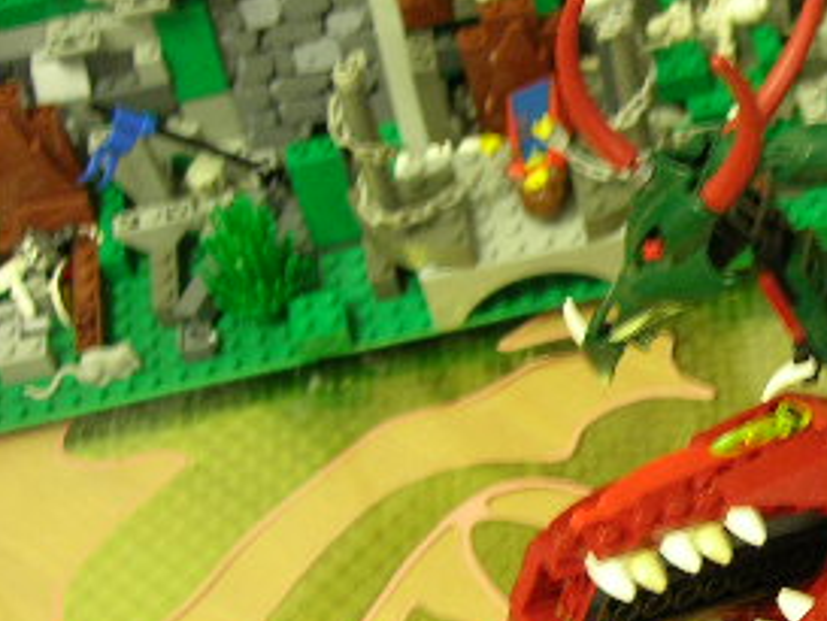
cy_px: 473
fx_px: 2127
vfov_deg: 16.5
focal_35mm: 89
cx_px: 960
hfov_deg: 20.7
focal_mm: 7.8
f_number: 2.8
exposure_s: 1/3.6
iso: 98
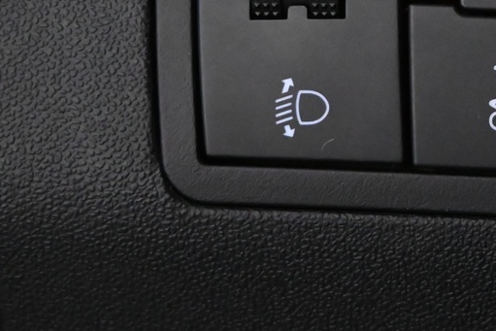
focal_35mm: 150
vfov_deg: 9.1
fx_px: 2064
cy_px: 27
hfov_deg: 13.3
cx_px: 618
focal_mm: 31.5
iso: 6400
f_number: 5
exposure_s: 1/60
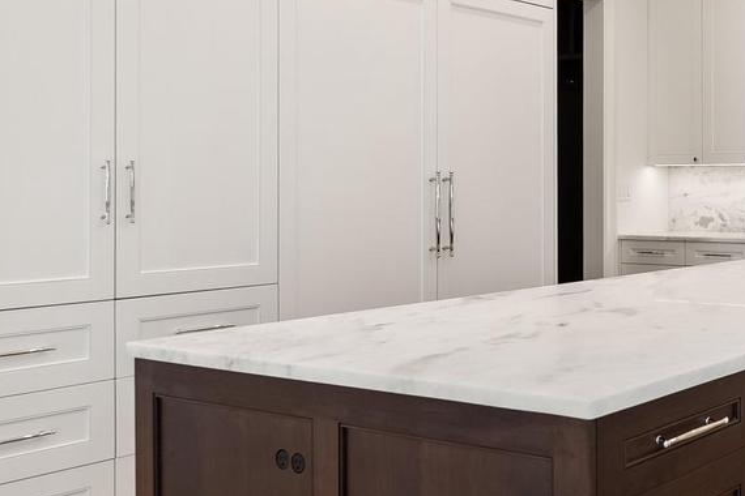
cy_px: 177
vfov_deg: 27.9
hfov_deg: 36.1
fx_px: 993
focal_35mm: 48
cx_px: 783
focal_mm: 19
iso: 400
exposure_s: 1/25
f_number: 5
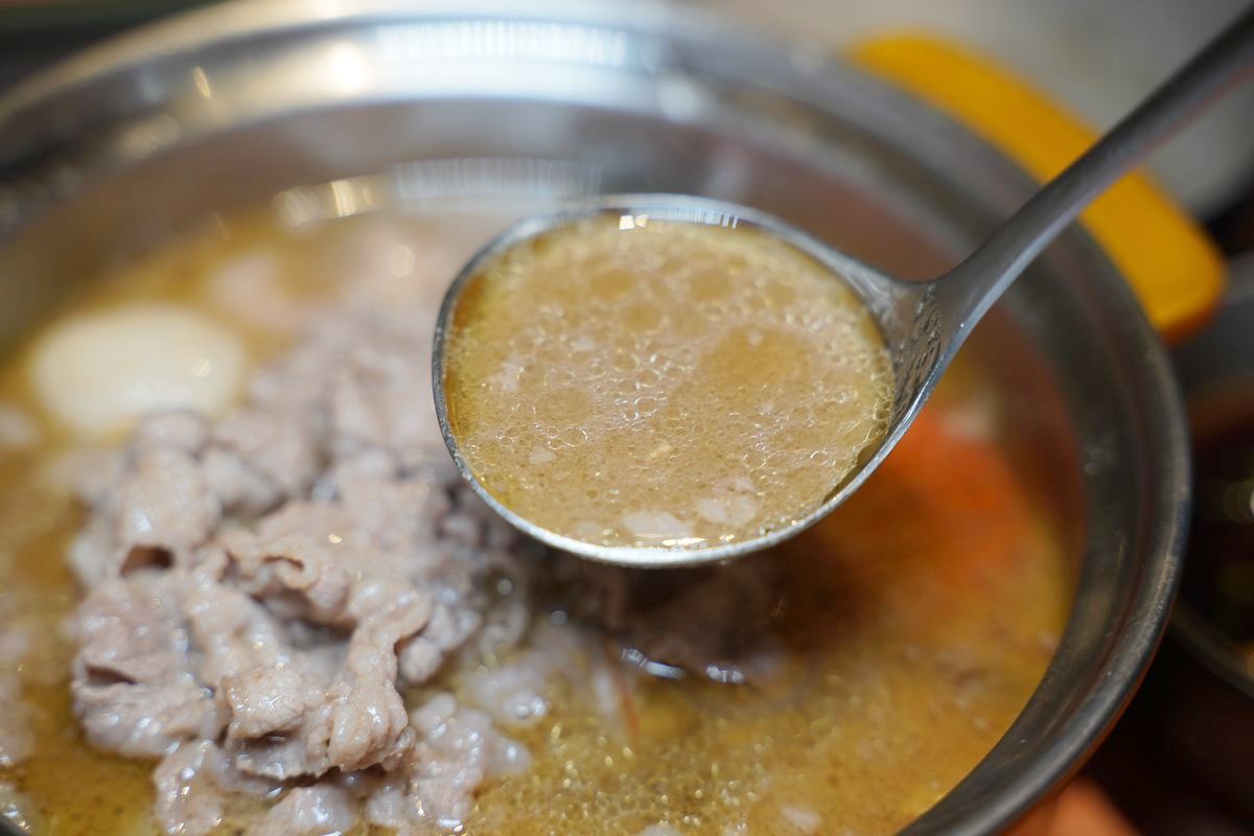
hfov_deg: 27.0
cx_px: 627
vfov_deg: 18.2
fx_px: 2612
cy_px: 418
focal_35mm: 75
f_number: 4
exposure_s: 1/80
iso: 200
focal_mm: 75
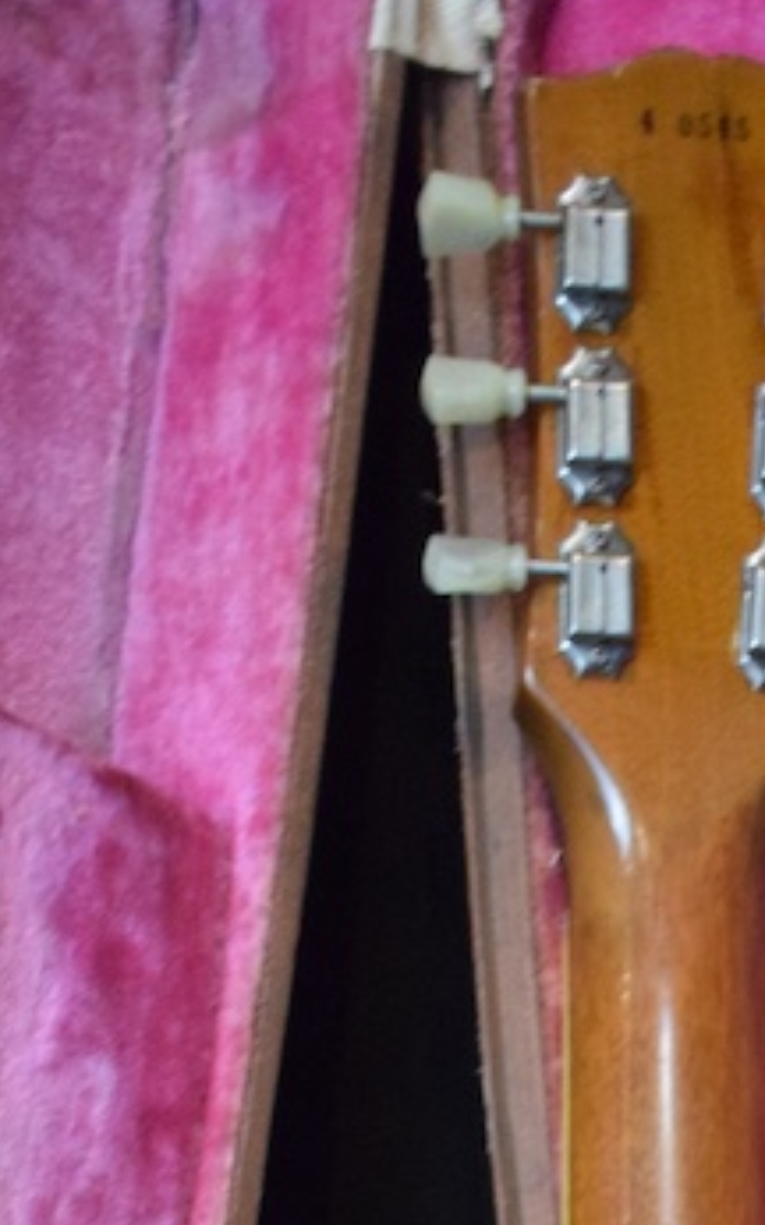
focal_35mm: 159
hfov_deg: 8.2
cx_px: 818
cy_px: 2606
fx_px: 5308
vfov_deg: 11.6
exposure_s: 1/60
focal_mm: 24
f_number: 4
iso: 2200
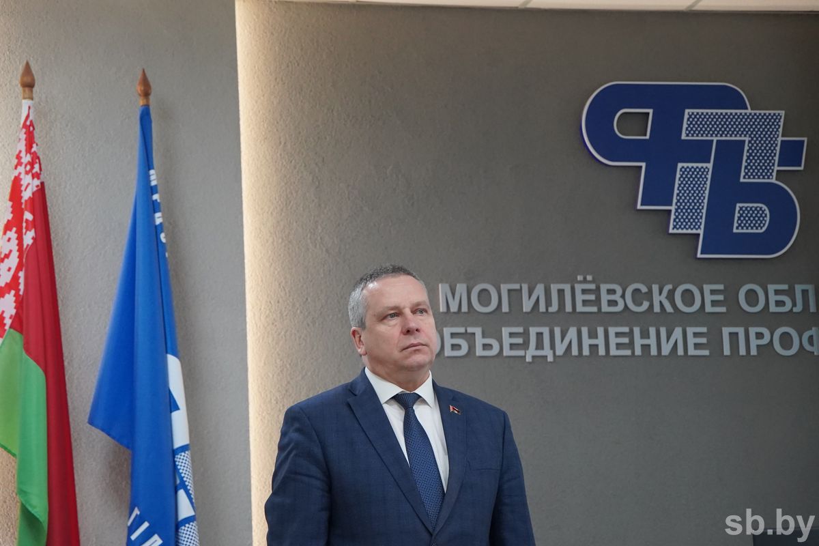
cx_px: 410
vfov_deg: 13.3
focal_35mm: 103
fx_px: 2343
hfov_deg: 19.8
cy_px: 273
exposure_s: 1/160
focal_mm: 69
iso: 4000
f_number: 5
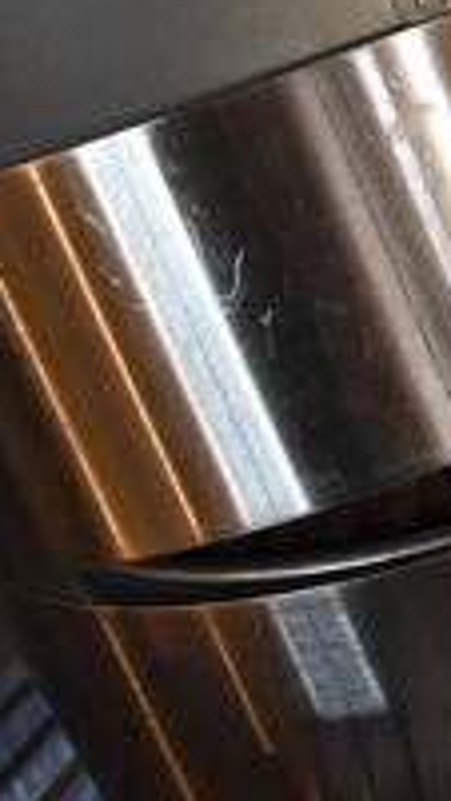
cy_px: 279
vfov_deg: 24.6
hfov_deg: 11.6
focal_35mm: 86
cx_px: 1086
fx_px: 1829
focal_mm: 18
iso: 800
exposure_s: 1/125
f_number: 3.5
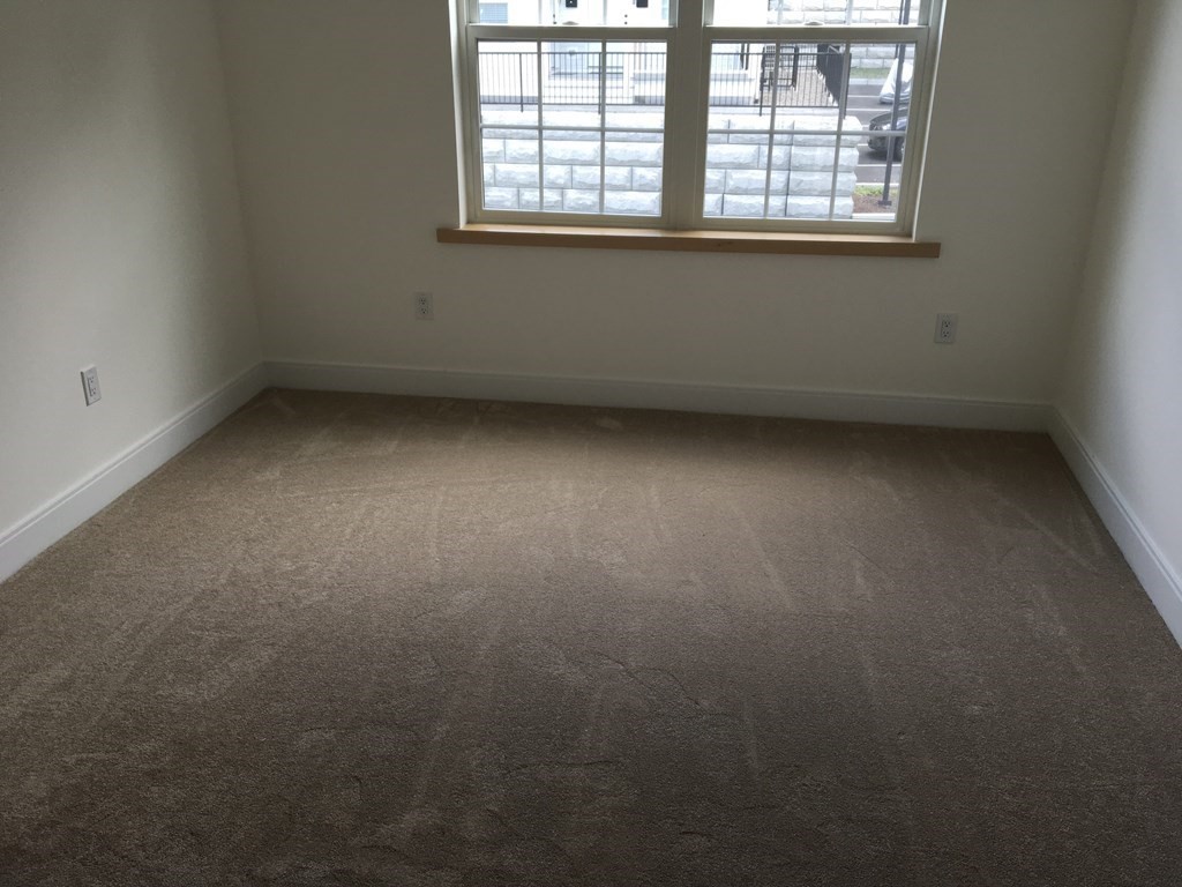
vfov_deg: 48.2
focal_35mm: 29
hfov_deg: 61.7
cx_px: 591
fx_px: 990
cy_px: 444
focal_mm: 4.15
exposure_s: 1/120
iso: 50
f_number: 2.2
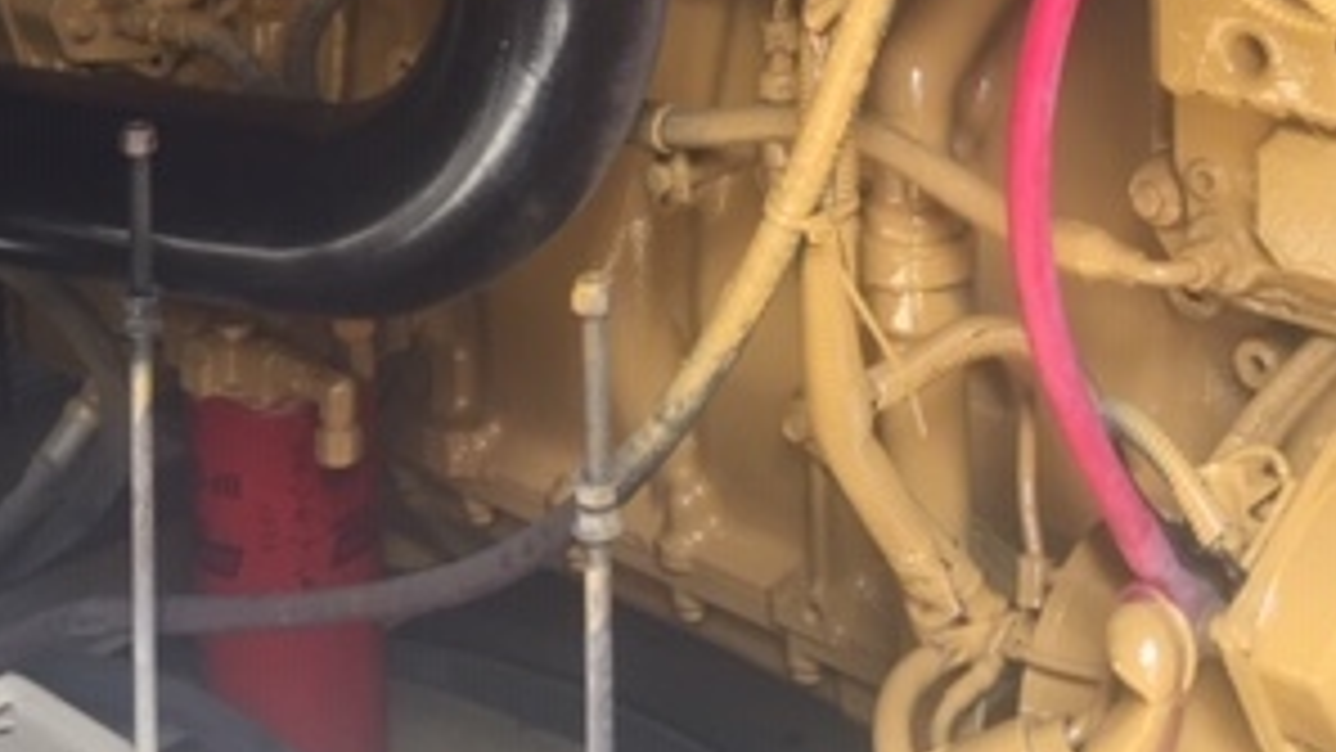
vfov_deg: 16.5
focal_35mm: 68
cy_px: -288
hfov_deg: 31.0
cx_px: 675
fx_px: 2409
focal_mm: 4.15
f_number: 2.2
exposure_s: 1/100
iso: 40
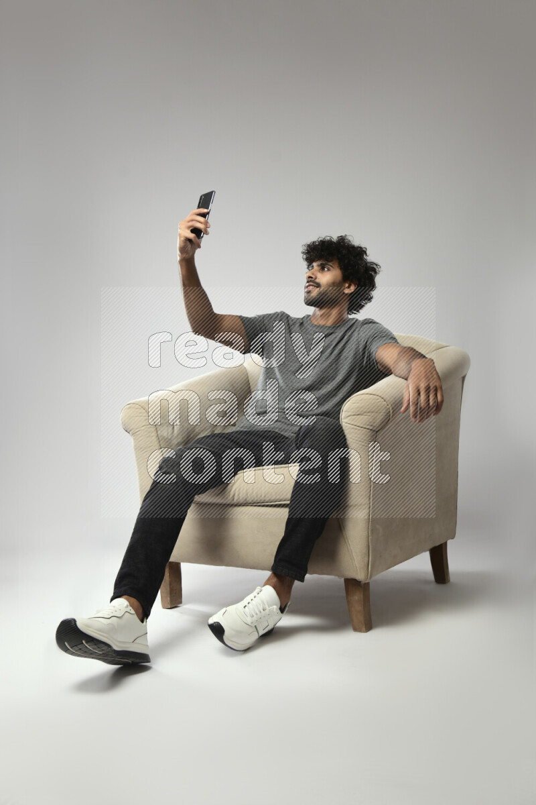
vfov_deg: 58.7
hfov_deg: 41.1
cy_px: 402
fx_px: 715
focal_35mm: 32
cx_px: 268
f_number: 5.6
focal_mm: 32
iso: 400
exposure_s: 1/125
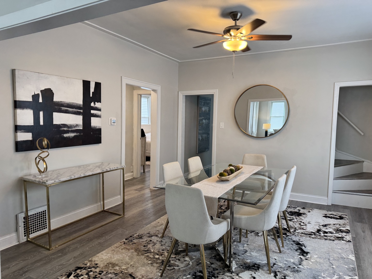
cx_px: 186
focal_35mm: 24
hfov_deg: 71.6
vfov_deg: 56.8
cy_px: 140
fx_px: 258
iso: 160
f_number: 1.78
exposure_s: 1/120
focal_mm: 6.76
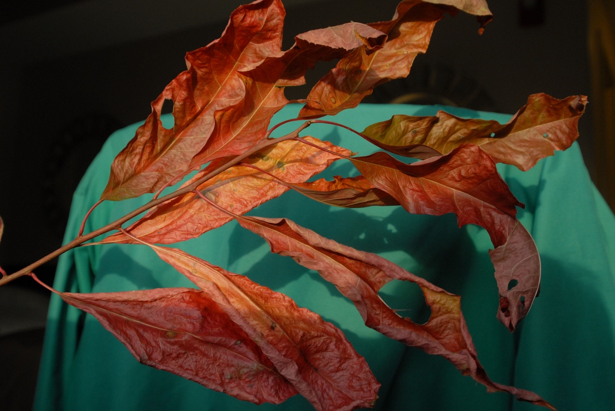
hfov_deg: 46.4
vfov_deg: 32.0
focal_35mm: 42
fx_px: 718
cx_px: 308
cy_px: 206
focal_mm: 28
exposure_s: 1/160
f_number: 6.3
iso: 400
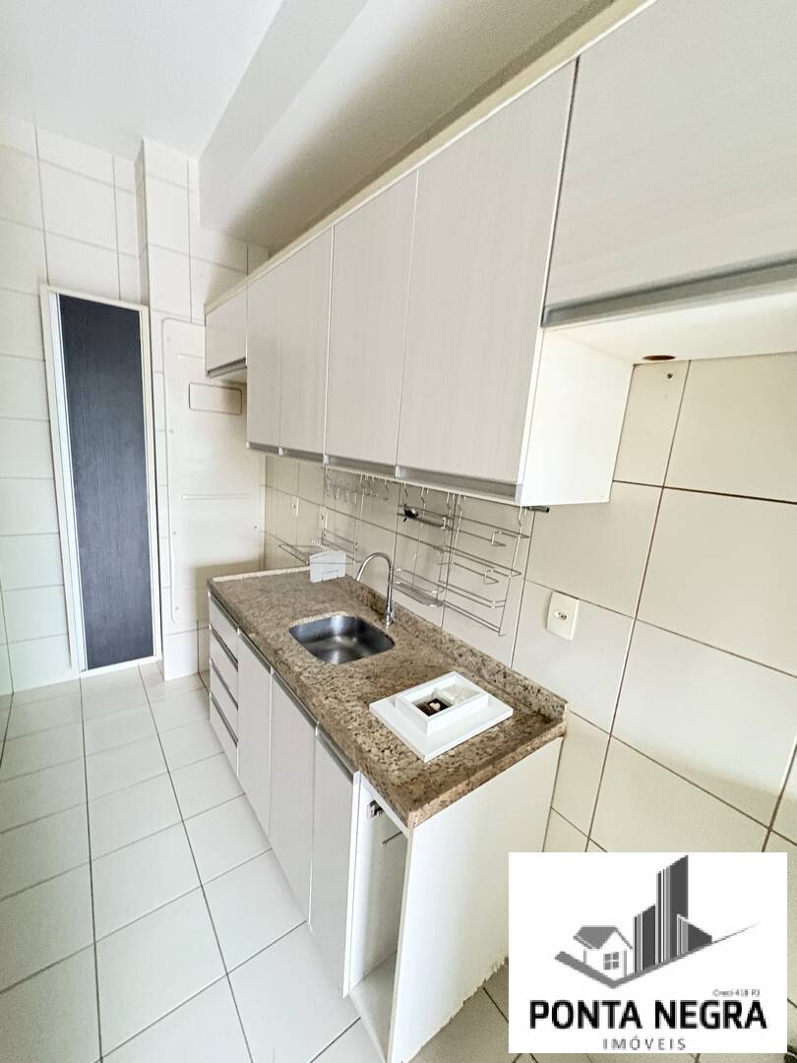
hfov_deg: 85.7
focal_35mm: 14
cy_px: 532
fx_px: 430
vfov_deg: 102.1
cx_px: 398
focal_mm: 2.22
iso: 1600
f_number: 2.2
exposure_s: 1/30
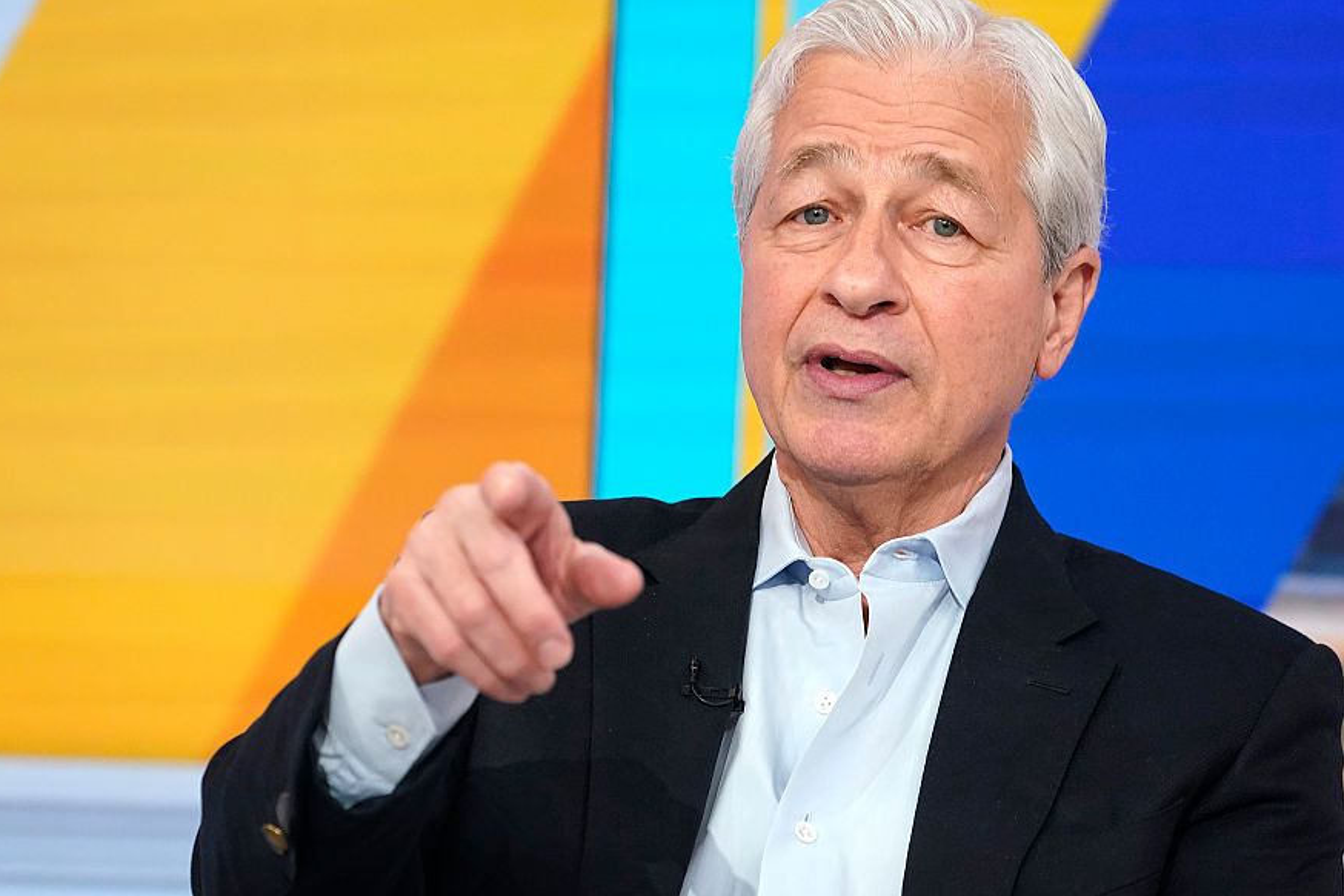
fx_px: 10940
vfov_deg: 4.7
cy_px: 488
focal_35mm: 293
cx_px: 558
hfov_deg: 7.0
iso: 4000
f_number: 6.3
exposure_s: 1/160
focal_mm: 250
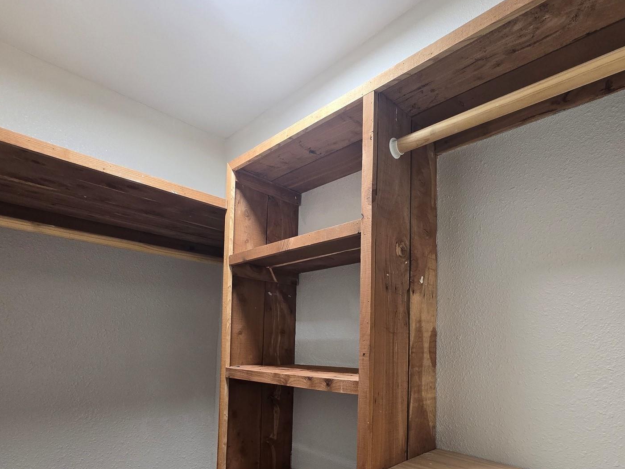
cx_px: 360
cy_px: 332
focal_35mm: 19
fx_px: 343
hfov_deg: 84.1
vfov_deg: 65.8
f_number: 2.2
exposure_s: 1/60
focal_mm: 2.2
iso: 250
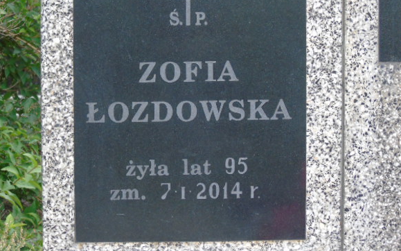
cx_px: 198
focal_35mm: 218
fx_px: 2383
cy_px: 107
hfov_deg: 9.6
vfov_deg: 6.0
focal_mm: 33
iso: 400
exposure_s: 1/125
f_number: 5
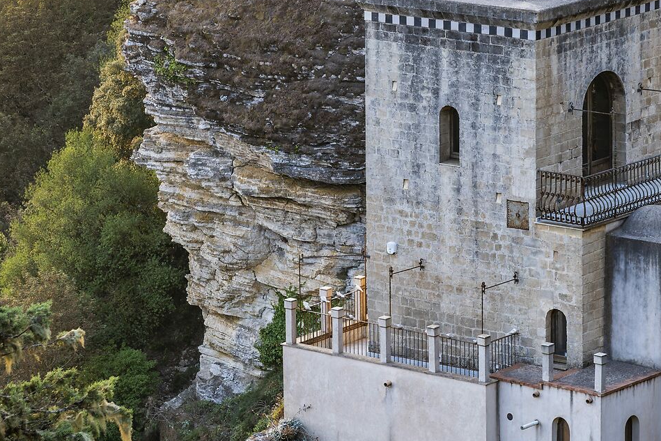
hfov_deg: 11.6
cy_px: 123
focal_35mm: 177
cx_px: 465
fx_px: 3250
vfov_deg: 7.8
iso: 100
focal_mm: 70
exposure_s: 1/4
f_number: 8
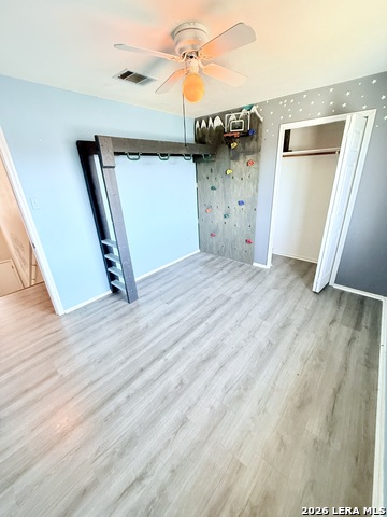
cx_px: 194
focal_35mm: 14
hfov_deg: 85.7
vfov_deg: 102.1
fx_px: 209
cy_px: 258
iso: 400
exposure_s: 1/60
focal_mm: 2.22
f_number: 2.2
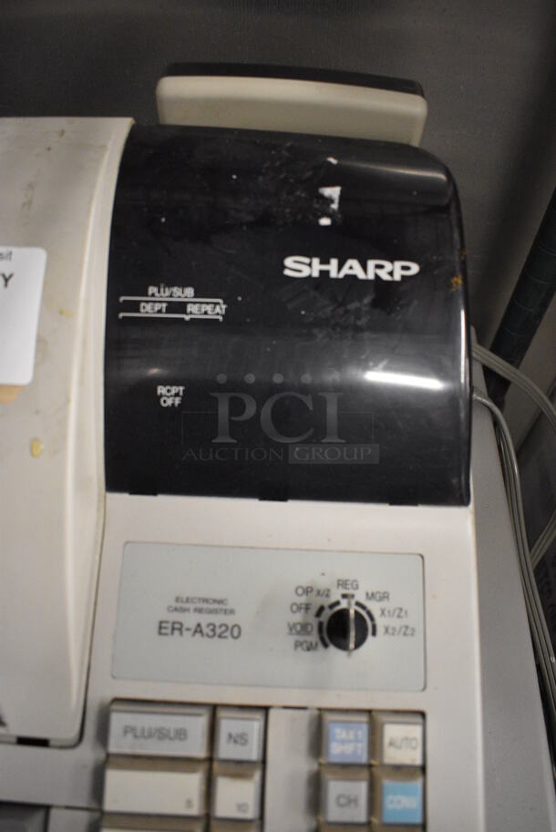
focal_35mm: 27
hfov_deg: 48.0
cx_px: 278
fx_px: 625
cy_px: 416
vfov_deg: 67.3
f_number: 3.5
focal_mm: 18
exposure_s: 1/125
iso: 2800
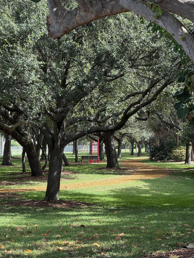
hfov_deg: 12.3
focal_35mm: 120
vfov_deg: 16.4
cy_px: 129
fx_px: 897
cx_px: 97
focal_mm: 15.66
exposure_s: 1/259
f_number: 2.8
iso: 64
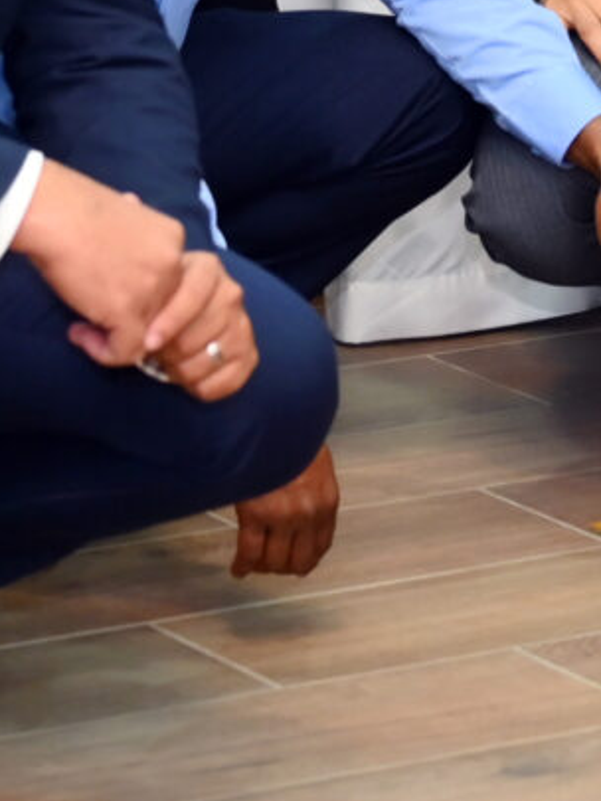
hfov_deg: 4.9
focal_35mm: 304
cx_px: 633
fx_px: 7034
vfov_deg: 6.3
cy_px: -881
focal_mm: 50
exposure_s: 1/160
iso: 500
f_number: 2.8
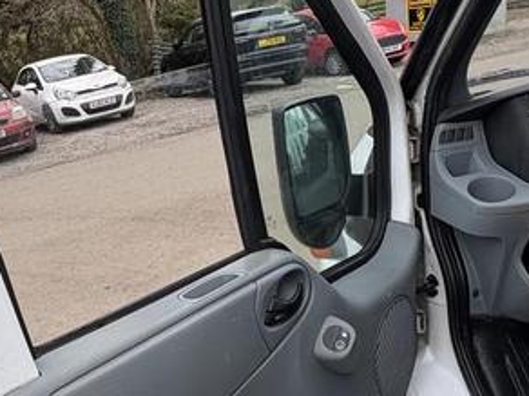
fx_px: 657
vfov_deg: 33.6
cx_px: 105
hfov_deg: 41.9
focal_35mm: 43
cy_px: 222
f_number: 2.2
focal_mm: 2.22
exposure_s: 1/297
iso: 40
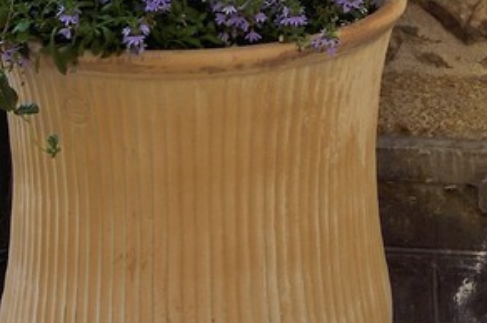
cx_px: 1283
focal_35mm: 192
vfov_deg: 6.9
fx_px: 2594
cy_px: -276
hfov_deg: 9.3
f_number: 18
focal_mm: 35
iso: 200
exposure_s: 1/60
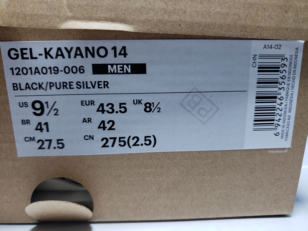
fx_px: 231
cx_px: 154
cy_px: 116
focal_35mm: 26
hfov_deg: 67.3
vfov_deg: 53.1
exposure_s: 1/164
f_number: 1.5
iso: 50
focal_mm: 4.3
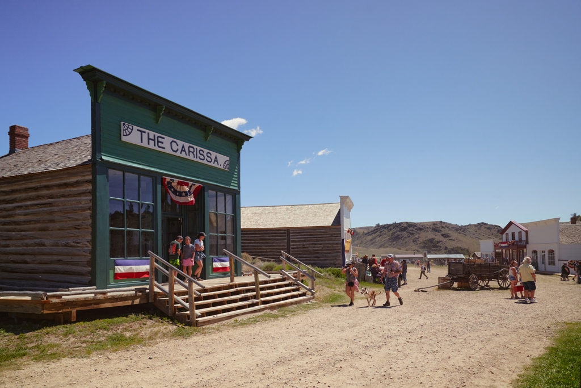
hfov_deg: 71.5
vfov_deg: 51.3
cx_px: 290
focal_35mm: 25
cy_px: 194
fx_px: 404
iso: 800
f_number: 5.6
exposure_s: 1/2000
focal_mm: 25
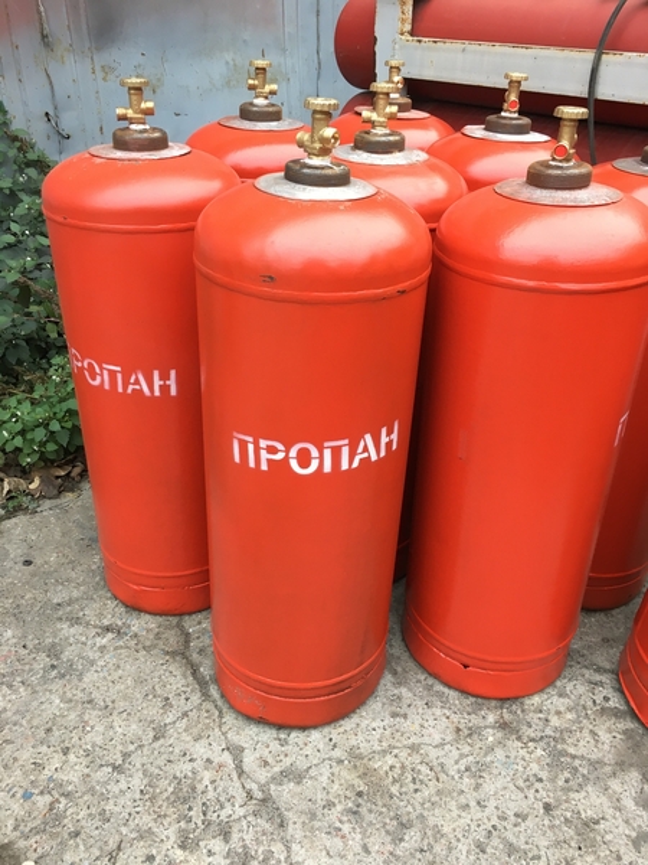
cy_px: 432
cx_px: 324
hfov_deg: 48.2
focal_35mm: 29
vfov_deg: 61.7
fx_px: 724
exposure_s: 1/33
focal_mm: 4.15
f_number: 2.2
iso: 64
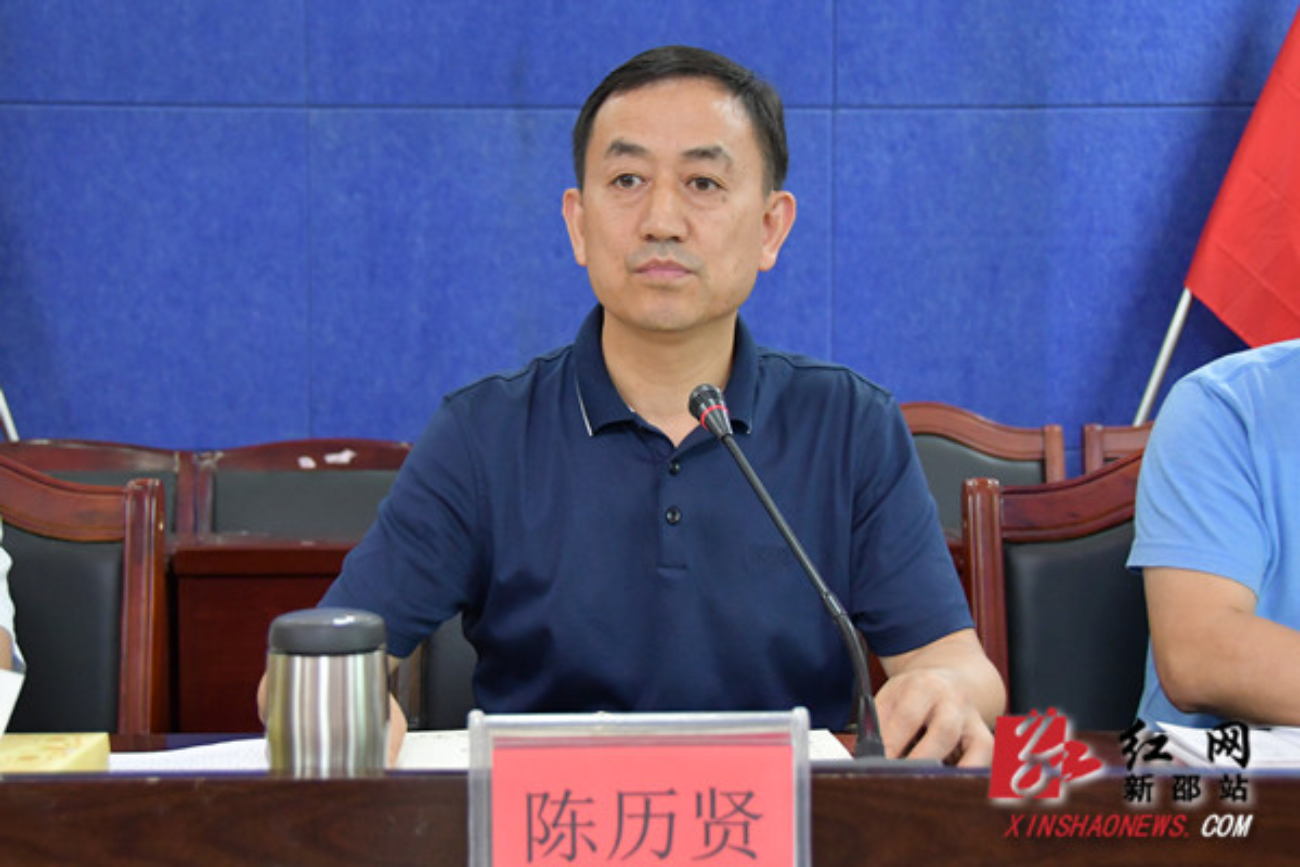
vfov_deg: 28.1
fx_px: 1733
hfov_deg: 41.1
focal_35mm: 48
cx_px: 650
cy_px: 434
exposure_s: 1/80
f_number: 4
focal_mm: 32
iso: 3200
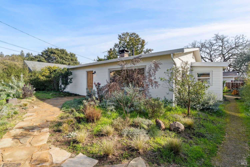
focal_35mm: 16
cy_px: 84
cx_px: 125
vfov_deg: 73.7
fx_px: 111
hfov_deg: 96.7
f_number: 11
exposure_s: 1/200
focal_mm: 16
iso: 320
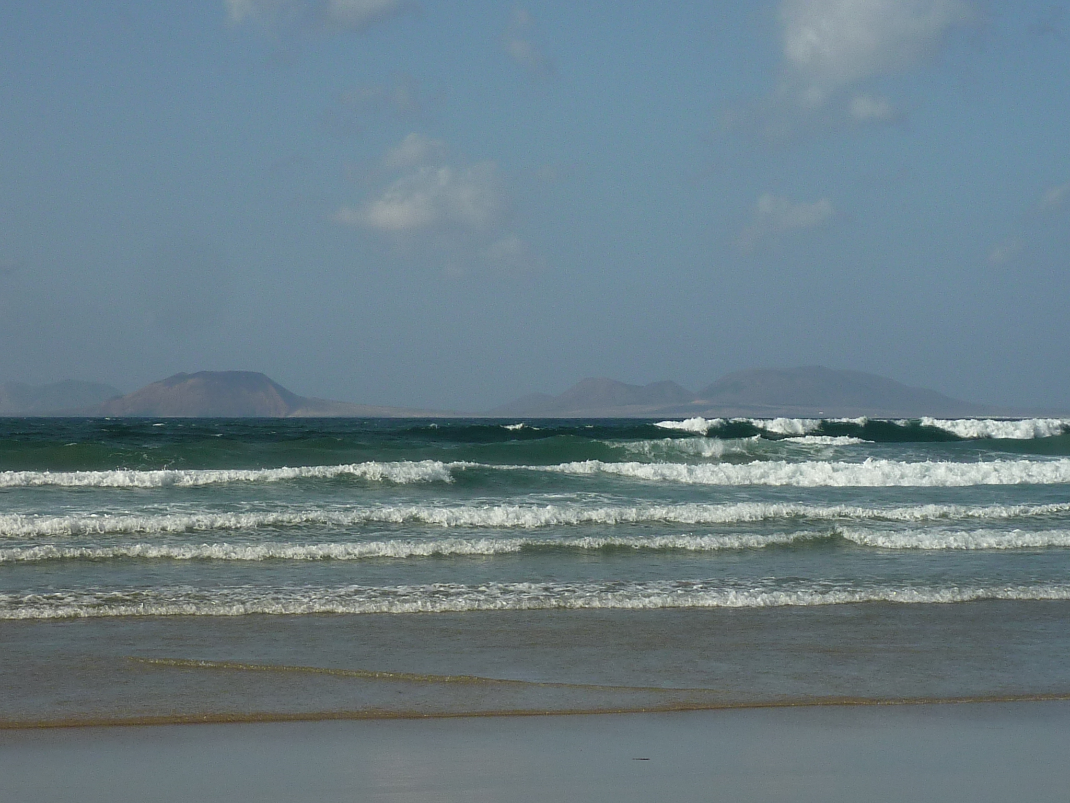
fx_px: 3277
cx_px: 535
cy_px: 402
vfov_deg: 14.0
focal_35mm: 106
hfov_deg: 18.5
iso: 80
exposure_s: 1/640
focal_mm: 9.7
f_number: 5.6
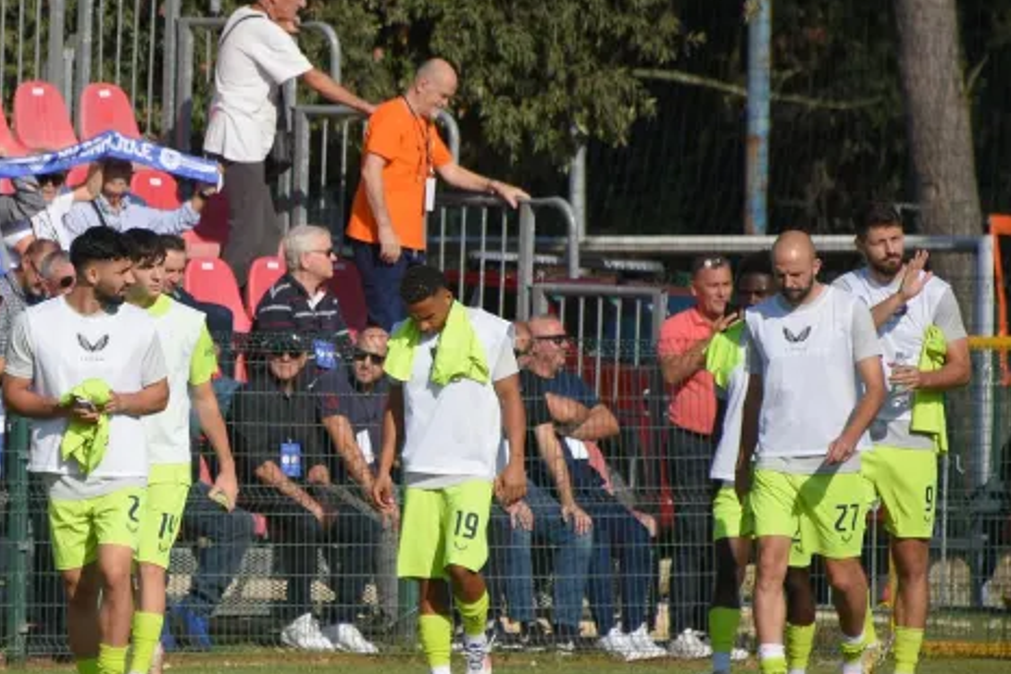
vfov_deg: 2.8
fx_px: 13760
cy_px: 351
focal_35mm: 490
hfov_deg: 4.2
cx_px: 226
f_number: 5.6
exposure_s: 1/2500
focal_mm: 300
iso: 400
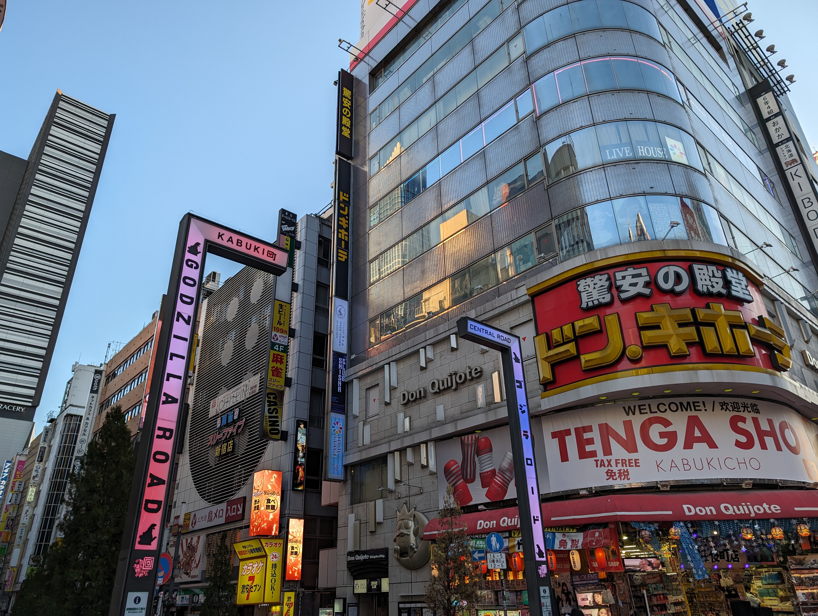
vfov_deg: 56.9
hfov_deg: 71.5
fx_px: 568
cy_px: 308
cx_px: 409
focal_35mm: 24
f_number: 1.68
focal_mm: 6.9
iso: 19
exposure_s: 1/202
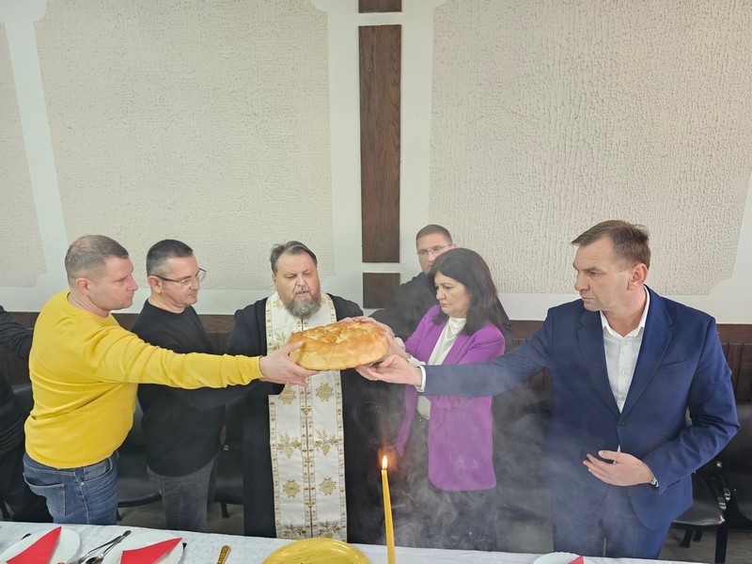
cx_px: 376
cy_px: 282
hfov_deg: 73.9
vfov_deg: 58.9
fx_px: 500
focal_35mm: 23
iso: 640
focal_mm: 6.3
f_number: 1.7
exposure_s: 1/100
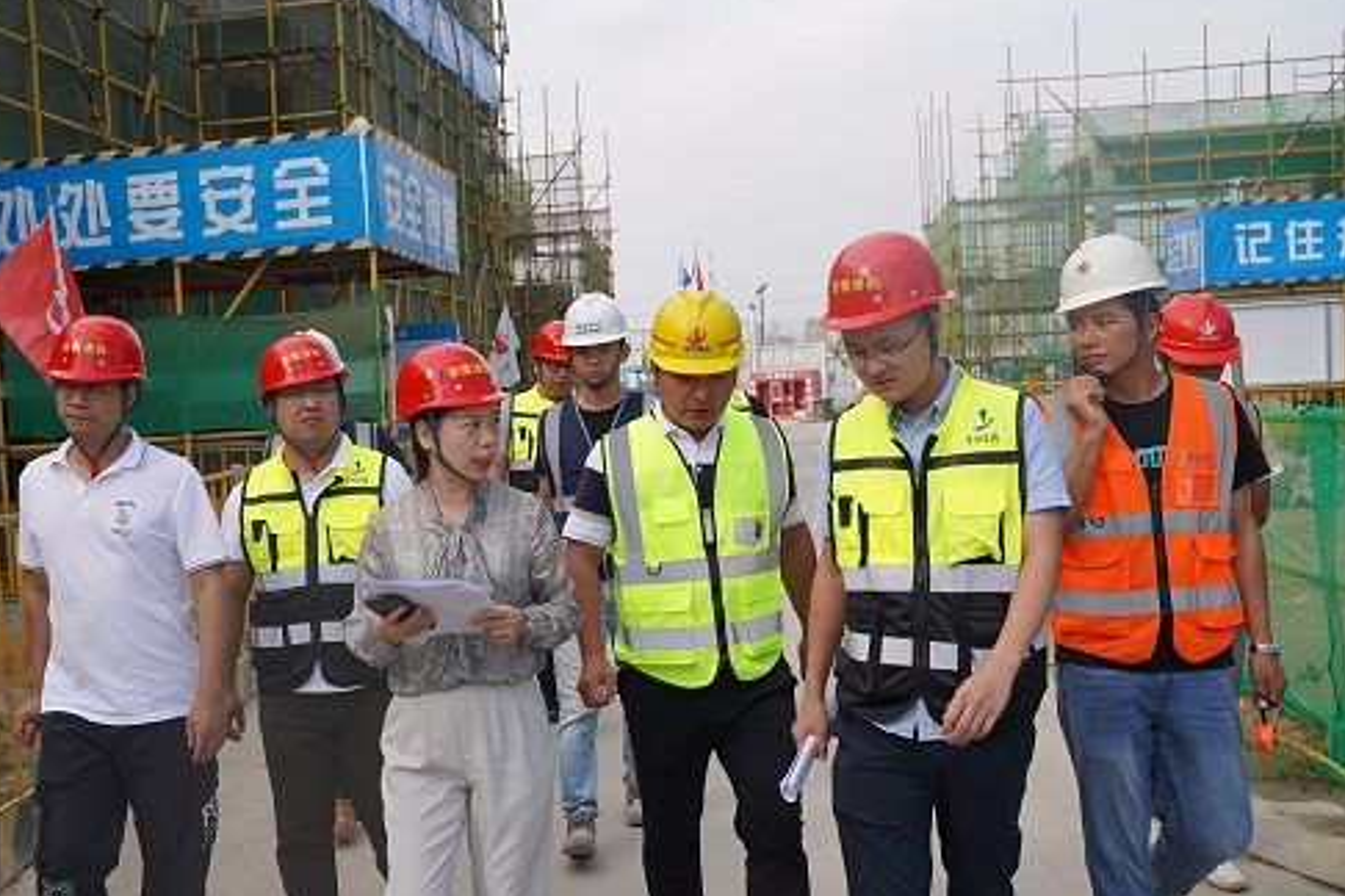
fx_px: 1569
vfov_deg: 31.9
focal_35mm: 42
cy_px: 489
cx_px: 520
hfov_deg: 46.1
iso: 100
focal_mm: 34
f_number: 4.5
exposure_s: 1/400
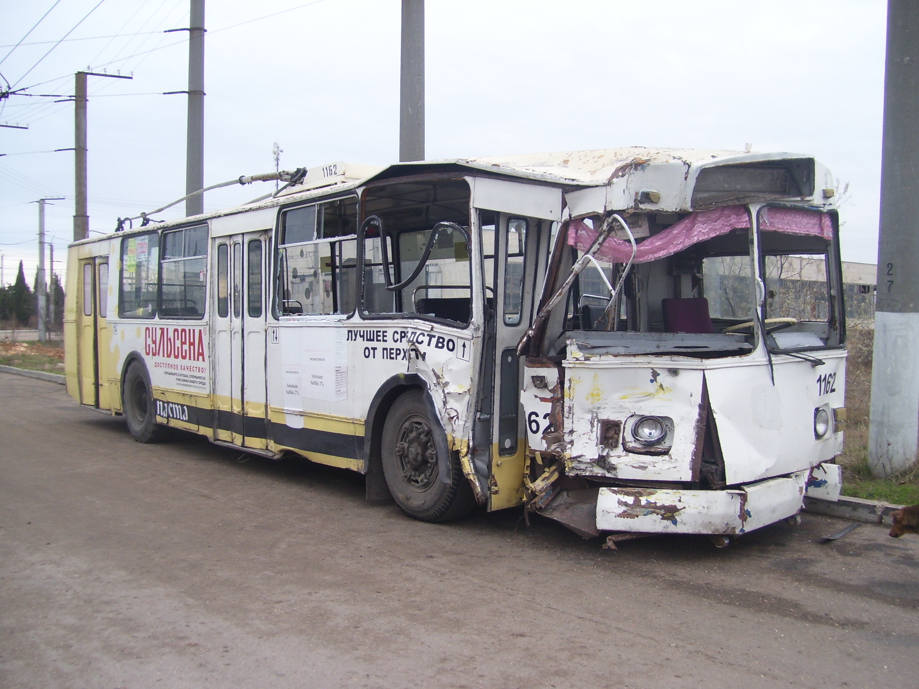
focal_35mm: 37
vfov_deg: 38.7
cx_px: 460
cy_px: 344
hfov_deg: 50.1
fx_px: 982
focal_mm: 6
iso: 80
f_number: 2.7
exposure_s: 1/125
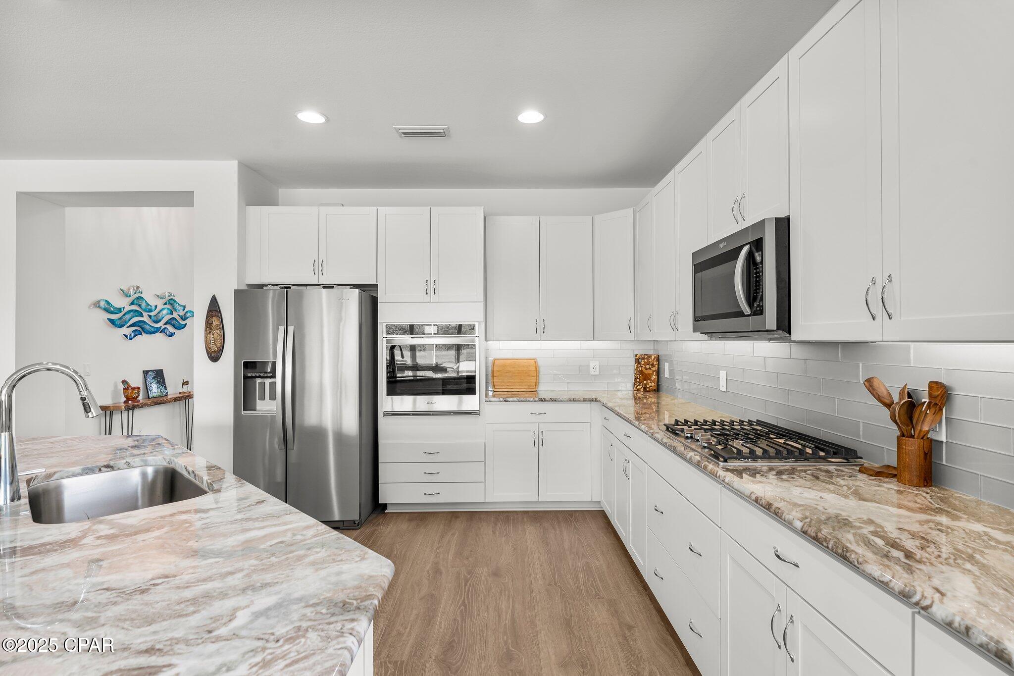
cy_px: 338
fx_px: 501
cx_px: 507
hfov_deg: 90.6
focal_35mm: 18
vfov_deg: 68.0
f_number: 8
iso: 400
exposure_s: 1/13
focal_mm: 17.8
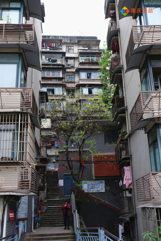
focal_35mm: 38
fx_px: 255
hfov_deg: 35.0
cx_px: 80
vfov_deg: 50.7
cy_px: 120
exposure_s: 1/40
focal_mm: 25.4
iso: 400
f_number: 4
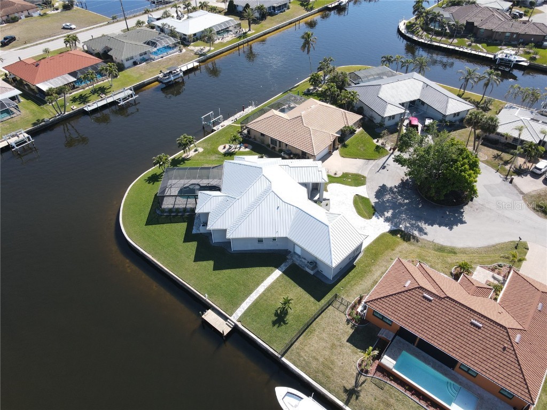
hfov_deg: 71.6
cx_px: 274
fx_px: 379
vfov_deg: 56.8
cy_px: 205
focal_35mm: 24
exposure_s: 1/350
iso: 100
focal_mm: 4.5
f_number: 2.8
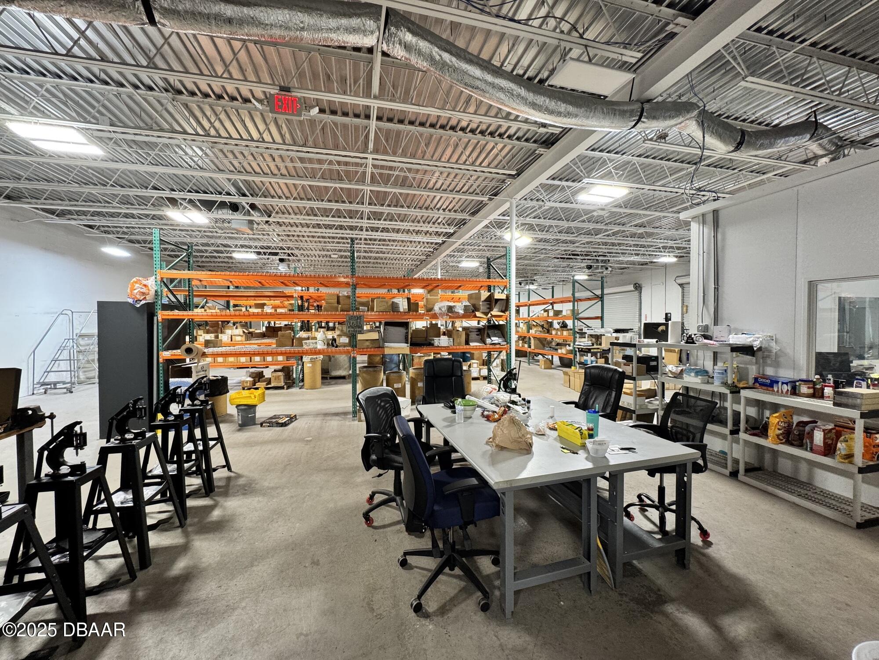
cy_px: 330
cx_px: 440
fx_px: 356
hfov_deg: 102.1
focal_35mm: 14
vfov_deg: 85.7
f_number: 2.2
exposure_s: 1/60
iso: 200
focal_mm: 2.22
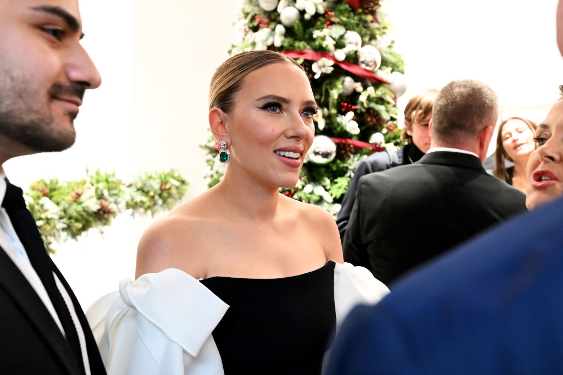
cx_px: 282
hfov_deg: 53.1
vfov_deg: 36.8
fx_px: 563
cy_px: 188
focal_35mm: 36
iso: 2500
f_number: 3.2
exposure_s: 1/80
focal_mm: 24
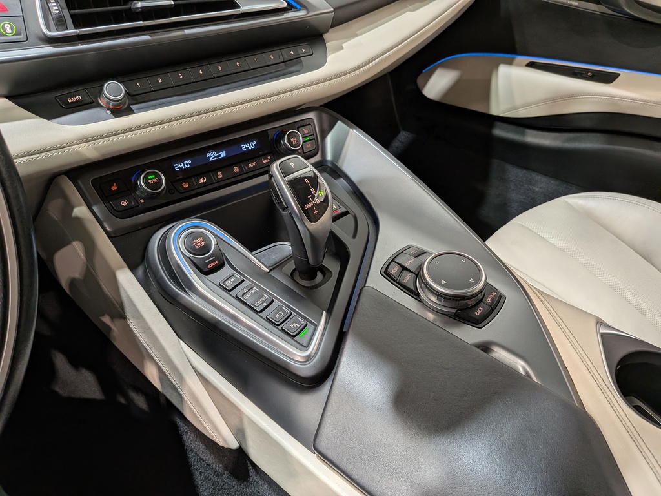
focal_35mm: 24
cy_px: 248
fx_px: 458
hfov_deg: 71.6
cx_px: 330
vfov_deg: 56.8
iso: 25
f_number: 1.7
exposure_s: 1/59.7
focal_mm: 4.53
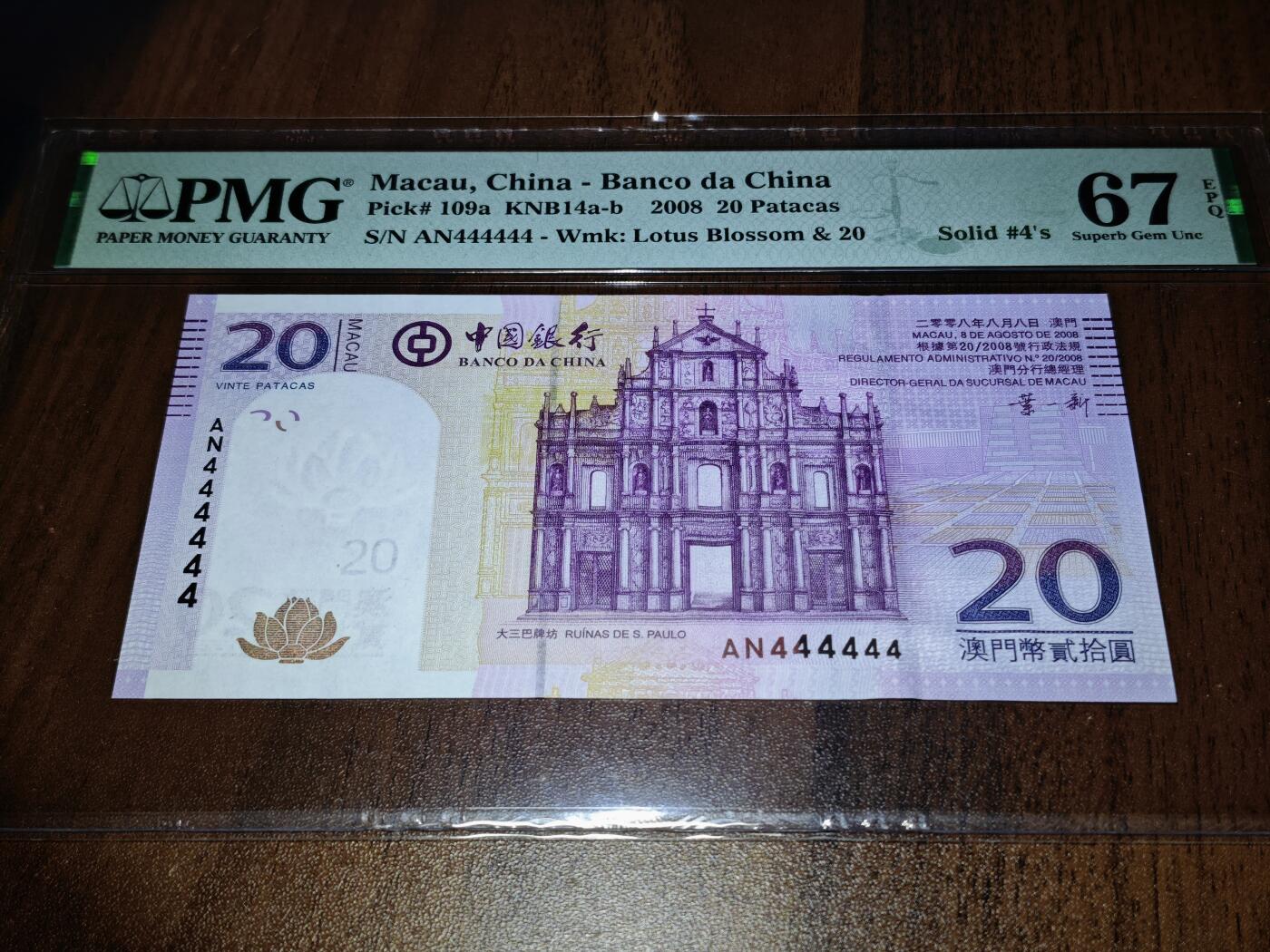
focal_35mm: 50
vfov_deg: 29.1
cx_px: 635
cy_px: 476
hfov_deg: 38.2
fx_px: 1834
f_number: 1.63
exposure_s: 1/105
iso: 160
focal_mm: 5.85
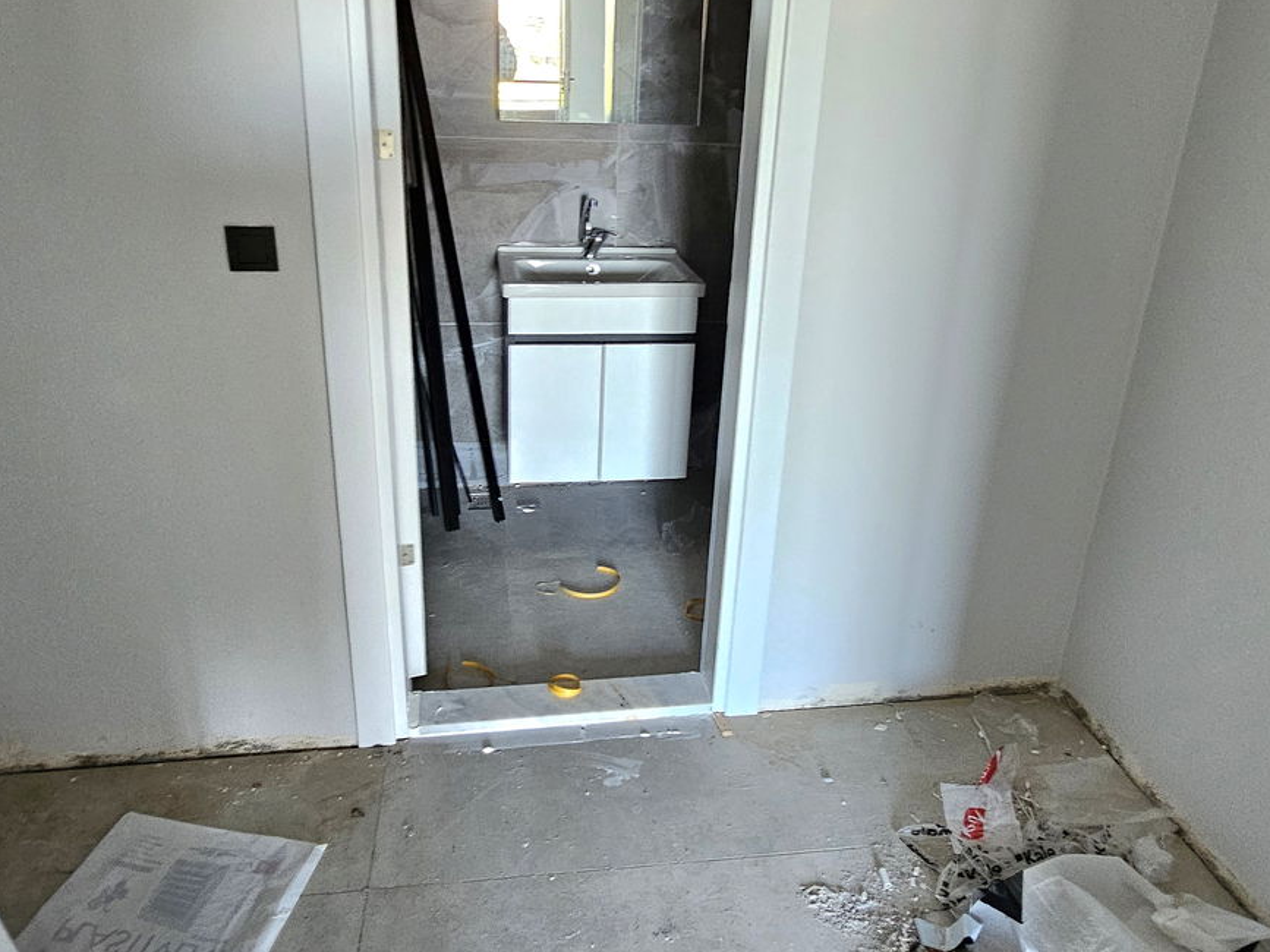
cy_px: 426
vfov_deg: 56.7
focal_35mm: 24
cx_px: 628
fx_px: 880
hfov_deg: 71.6
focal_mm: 2.2
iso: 320
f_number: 2.2
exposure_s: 1/30
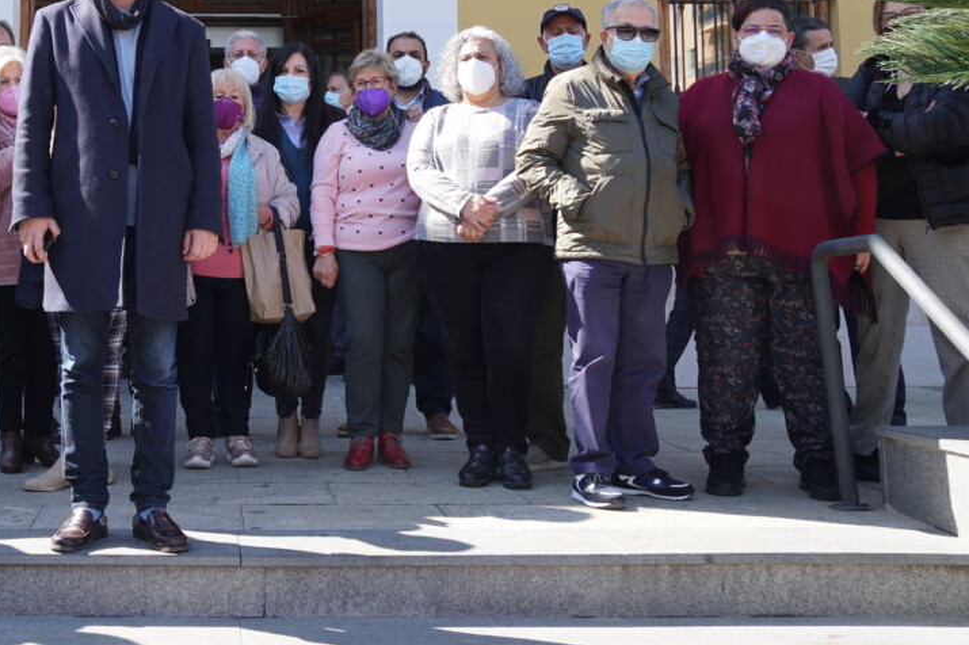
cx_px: 199
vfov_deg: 25.1
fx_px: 1422
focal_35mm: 53
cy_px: 125
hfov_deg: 36.4
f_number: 4.5
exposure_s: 1/160
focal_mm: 21
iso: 100
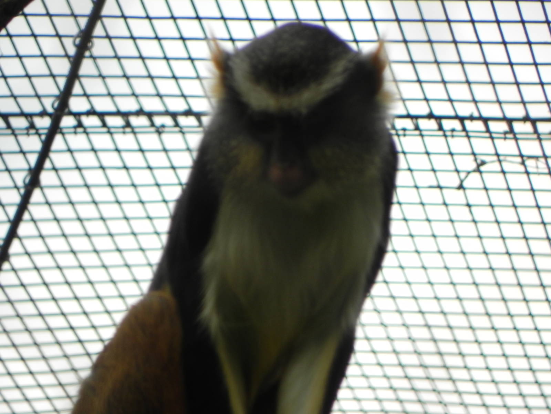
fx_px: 10792
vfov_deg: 2.2
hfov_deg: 2.9
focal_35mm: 678
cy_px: 207
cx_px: 276
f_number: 5
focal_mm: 120
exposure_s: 1/230
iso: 160
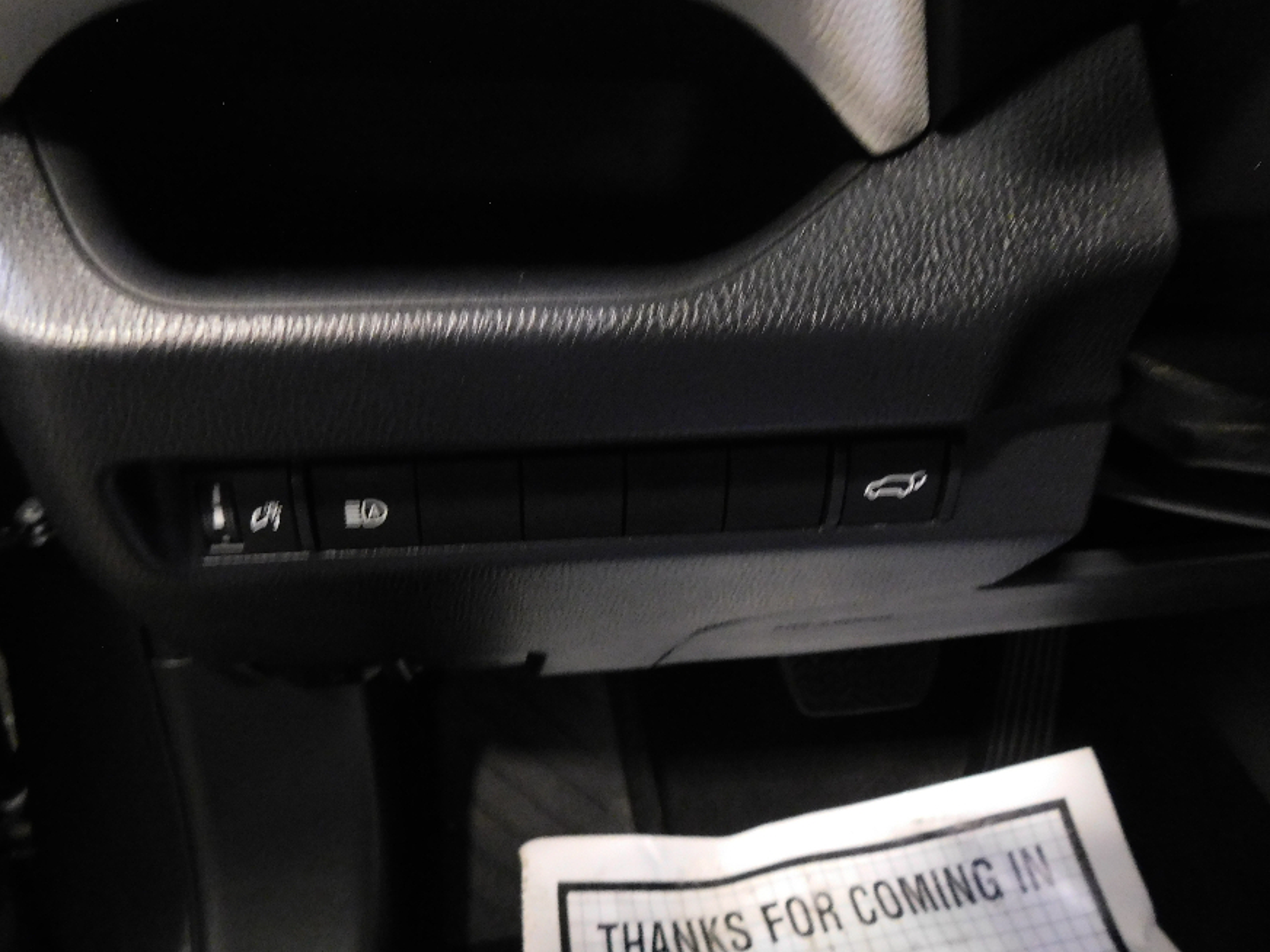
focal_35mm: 27
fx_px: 991
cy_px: 501
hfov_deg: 65.1
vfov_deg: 51.3
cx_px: 551
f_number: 3
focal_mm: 4
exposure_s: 1/4
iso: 800
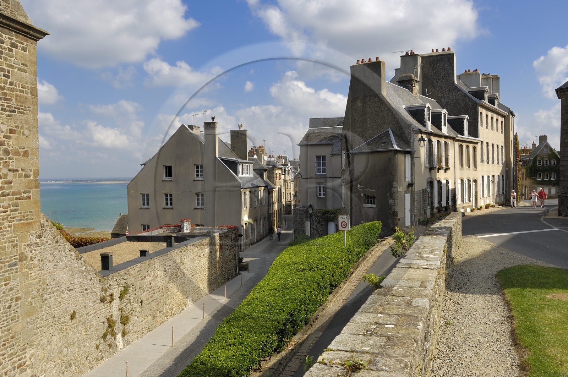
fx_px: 520
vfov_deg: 39.9
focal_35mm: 33
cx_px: 284
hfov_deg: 57.3
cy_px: 188
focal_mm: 22
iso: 100
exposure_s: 1/125
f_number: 10
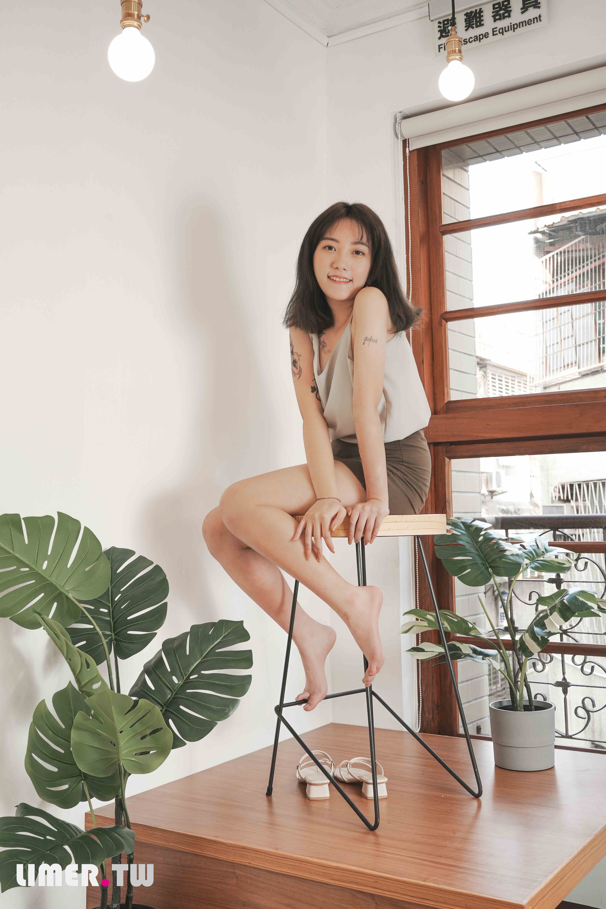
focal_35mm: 35
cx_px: 303
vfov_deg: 54.4
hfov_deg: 37.9
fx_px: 884
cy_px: 454
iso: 200
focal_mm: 35
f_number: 8
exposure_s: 1/60
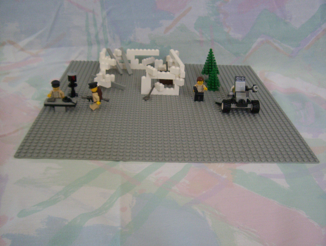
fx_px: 368
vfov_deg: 37.0
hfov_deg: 47.8
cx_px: 163
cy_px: 123
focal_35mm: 39
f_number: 3.84
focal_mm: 5.26
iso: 100
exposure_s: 1/9.39
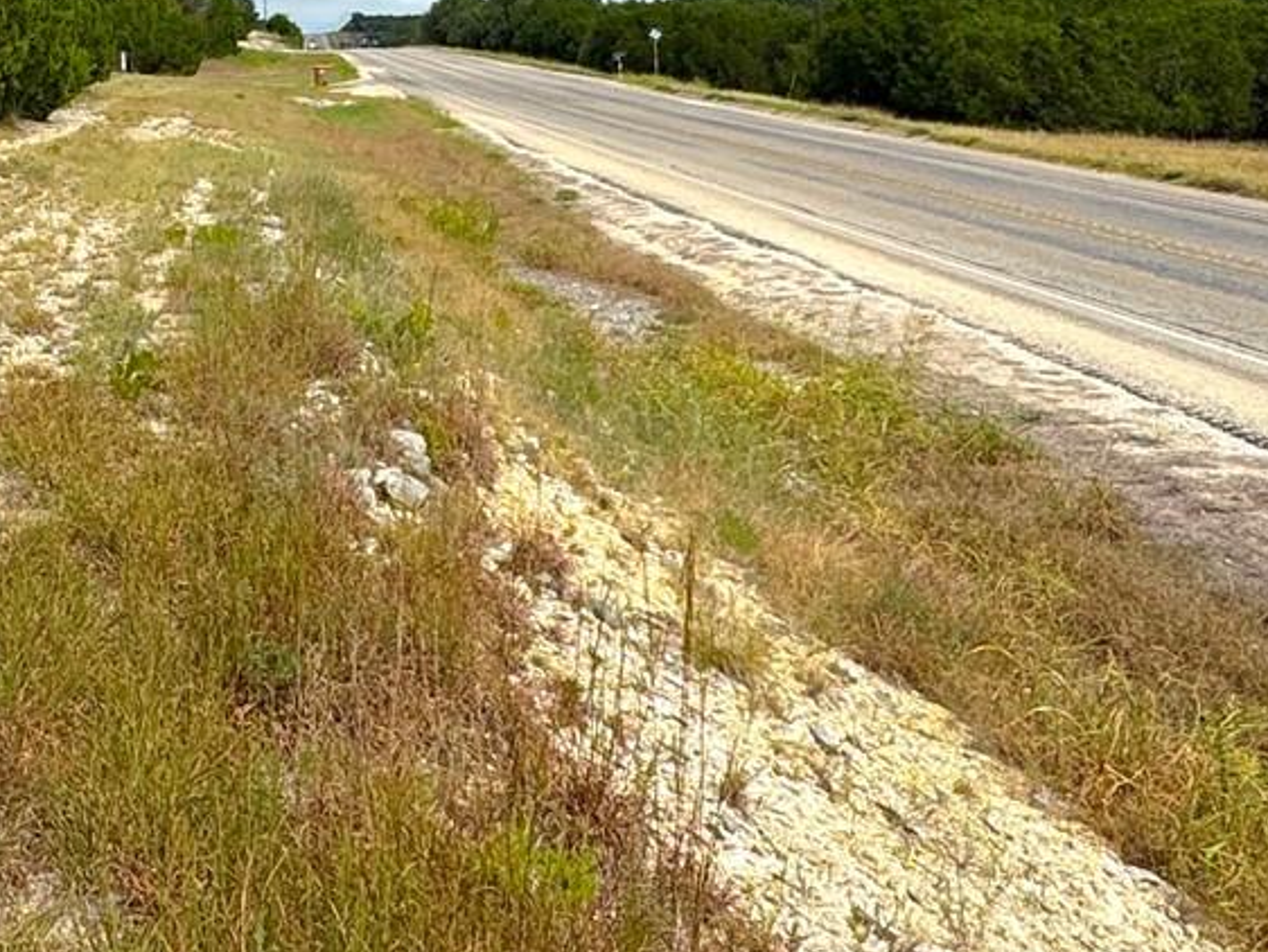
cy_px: 2
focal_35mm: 51
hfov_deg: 35.2
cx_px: 122
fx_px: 1869
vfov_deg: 27.0
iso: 50
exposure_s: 1/3106
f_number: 2.2
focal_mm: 2.22
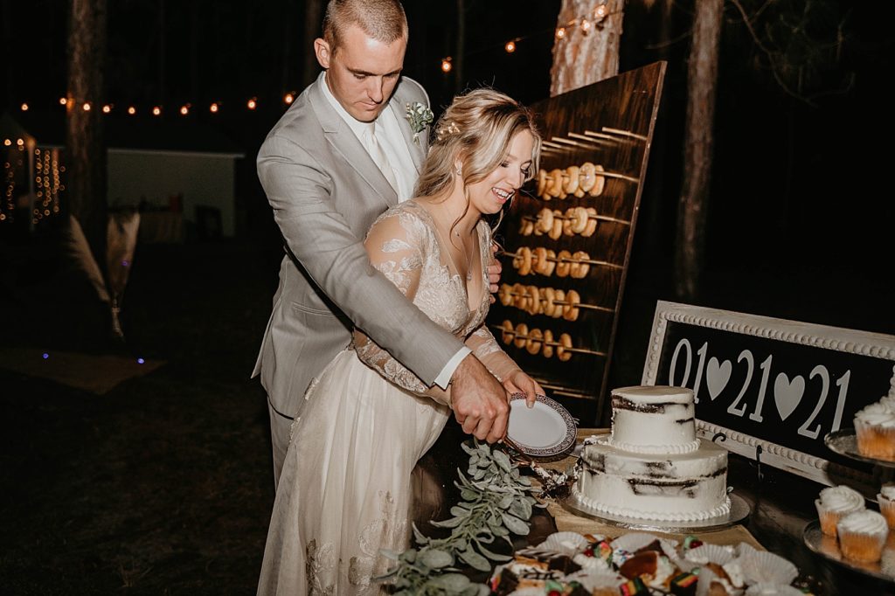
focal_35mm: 40
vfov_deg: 33.4
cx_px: 448
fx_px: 994
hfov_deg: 48.5
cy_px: 298
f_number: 2.8
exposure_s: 1/250
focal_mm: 40
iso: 1250
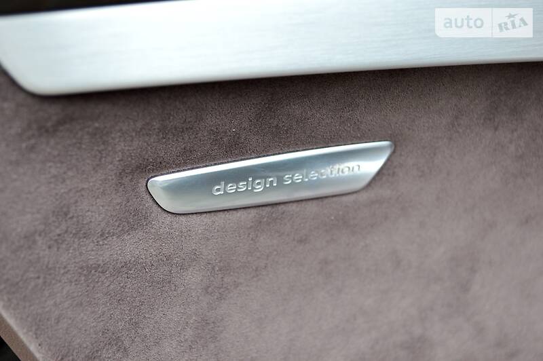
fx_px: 723
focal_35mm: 48
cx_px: 272
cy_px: 180
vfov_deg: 28.0
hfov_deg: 41.1
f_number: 4.8
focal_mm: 32
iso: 400
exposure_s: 1/80
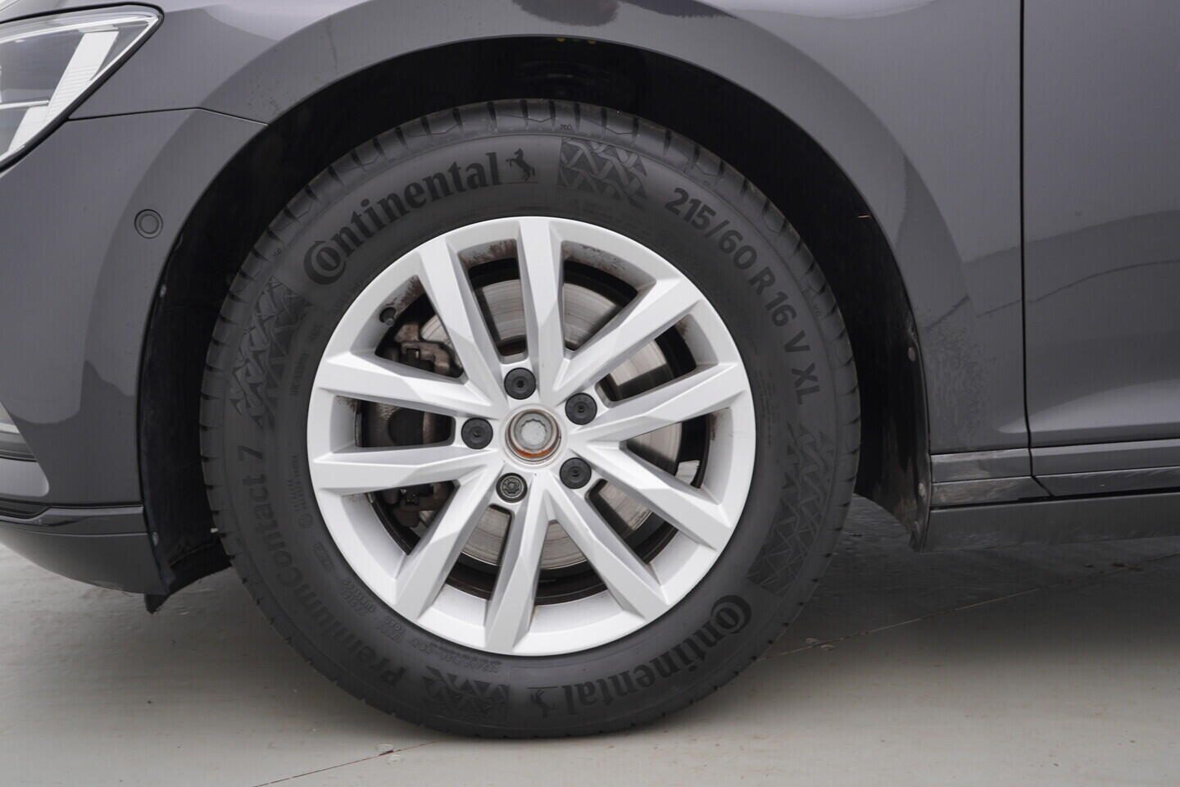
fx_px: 1180
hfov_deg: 53.1
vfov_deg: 36.9
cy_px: 394
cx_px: 590
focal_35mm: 36
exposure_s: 1/60
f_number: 3.5
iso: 125
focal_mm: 24
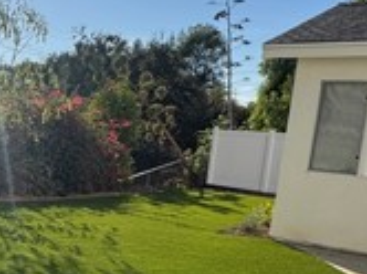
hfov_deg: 32.4
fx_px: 572
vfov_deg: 26.4
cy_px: 221
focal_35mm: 54
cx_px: -11
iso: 40
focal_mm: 2.22
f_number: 2.2
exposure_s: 1/1277
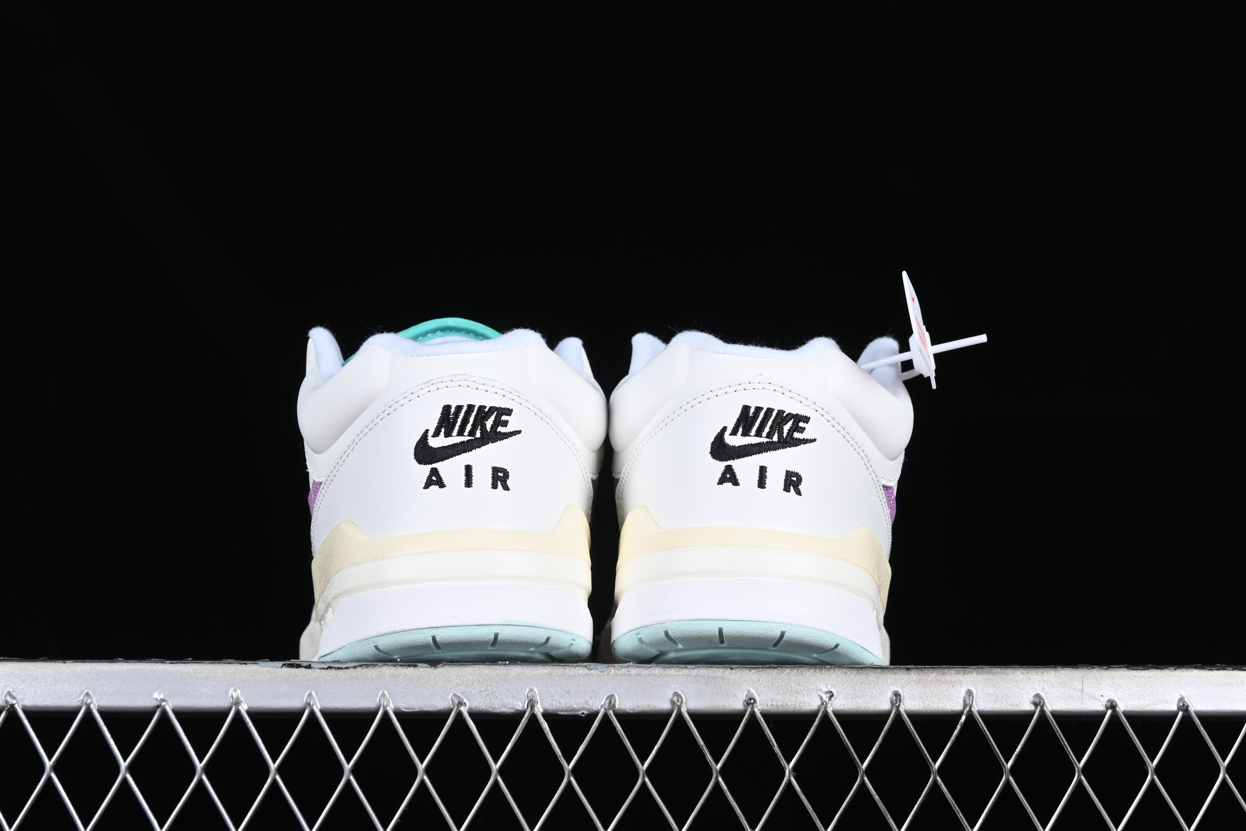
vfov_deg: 18.2
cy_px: 416
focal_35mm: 75
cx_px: 623
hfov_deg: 27.0
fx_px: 2596
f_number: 8
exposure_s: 1/80
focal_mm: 50
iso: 160
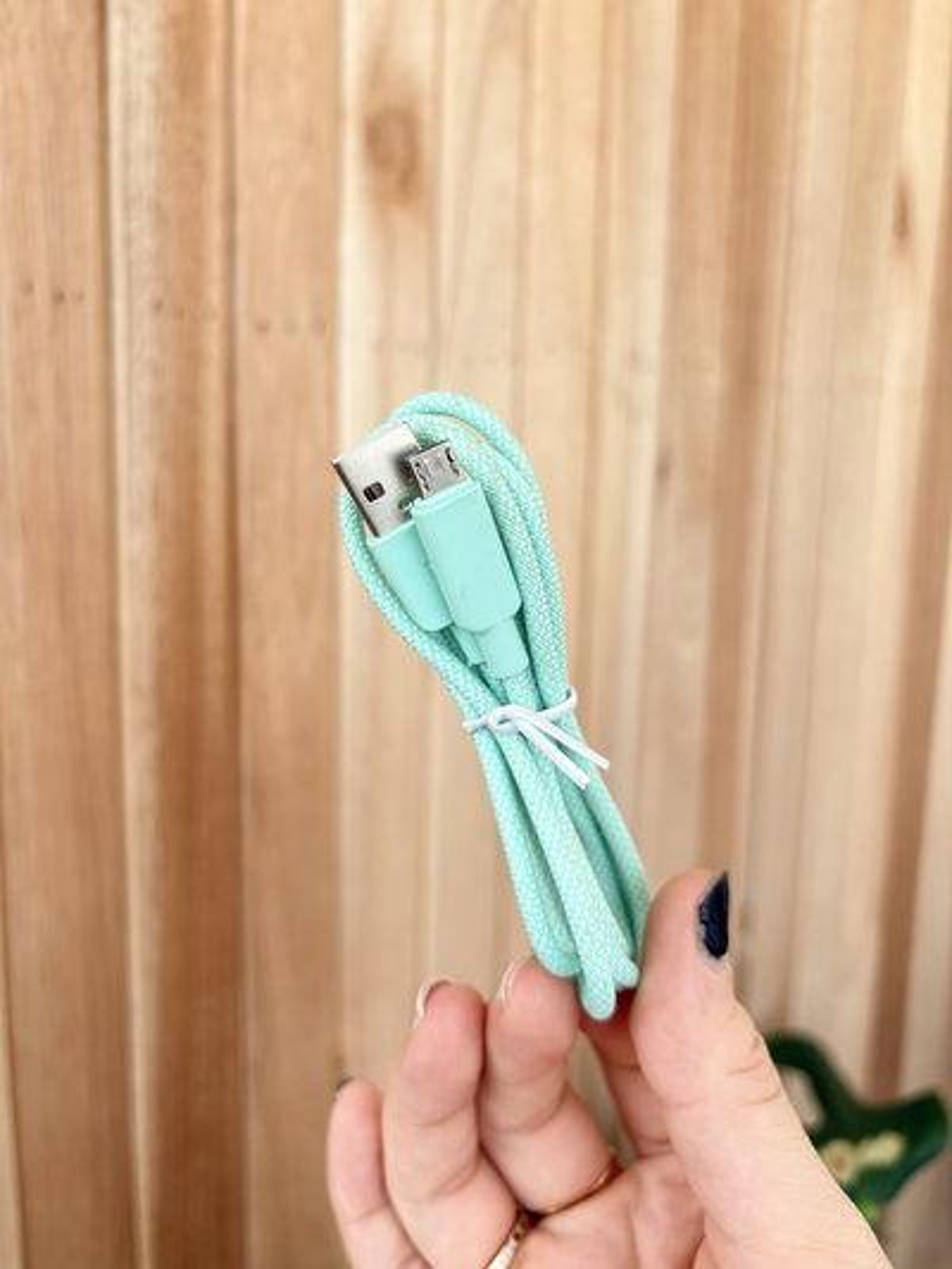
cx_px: 476
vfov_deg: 67.3
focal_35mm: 26
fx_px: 953
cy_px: 634
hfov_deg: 53.1
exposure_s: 1/121
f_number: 1.6
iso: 64
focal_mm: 5.96
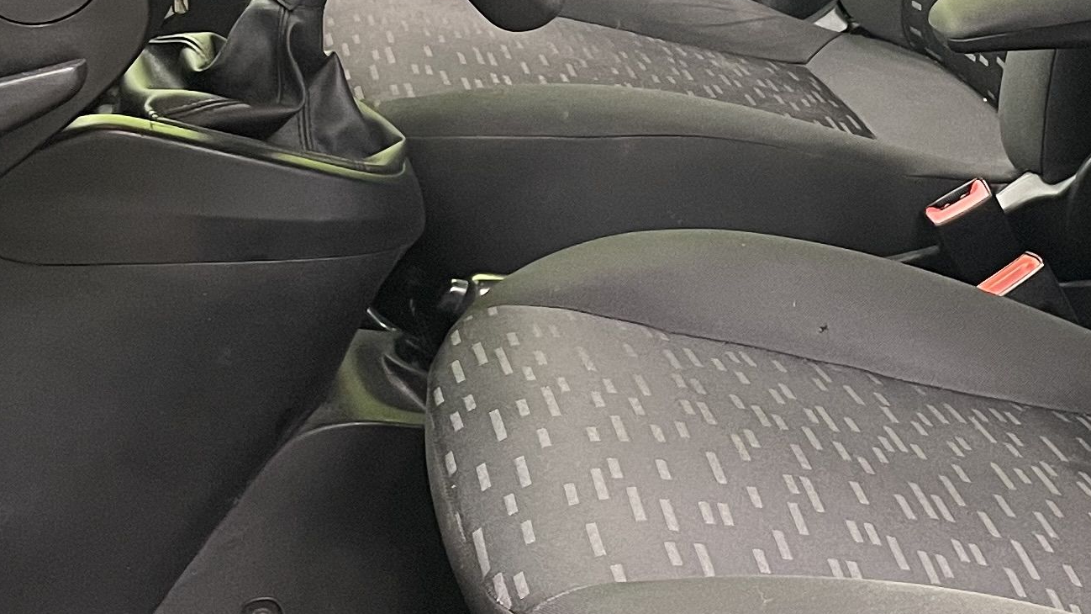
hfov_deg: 24.0
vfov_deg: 13.6
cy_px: 78
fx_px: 2546
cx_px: 803
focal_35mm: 88
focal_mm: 4.2
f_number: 1.6
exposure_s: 1/50
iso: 250
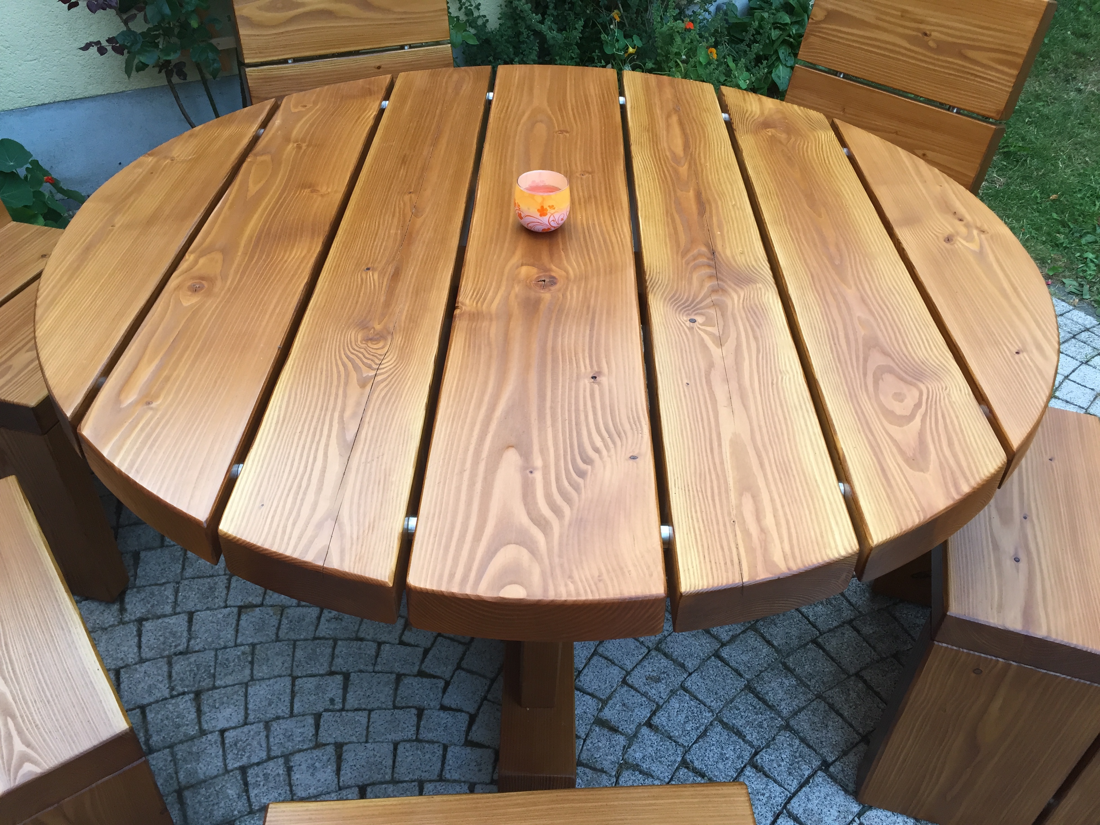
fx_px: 922
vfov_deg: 48.2
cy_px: 412
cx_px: 550
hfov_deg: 61.7
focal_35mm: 29
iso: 32
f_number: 2.2
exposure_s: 1/40
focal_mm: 4.15
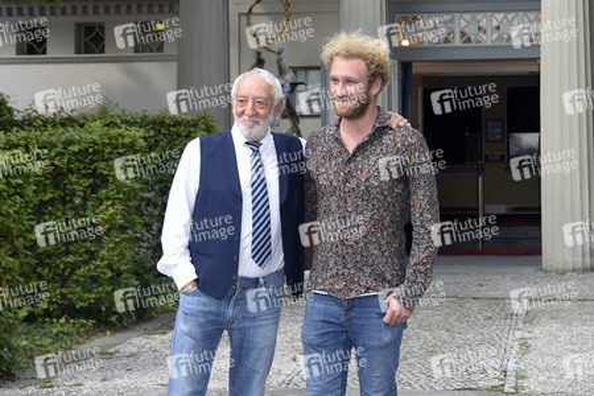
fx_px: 825
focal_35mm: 50
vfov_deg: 27.0
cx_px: 297
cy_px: 198
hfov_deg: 39.6
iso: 250
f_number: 6.3
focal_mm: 50
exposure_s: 1/160
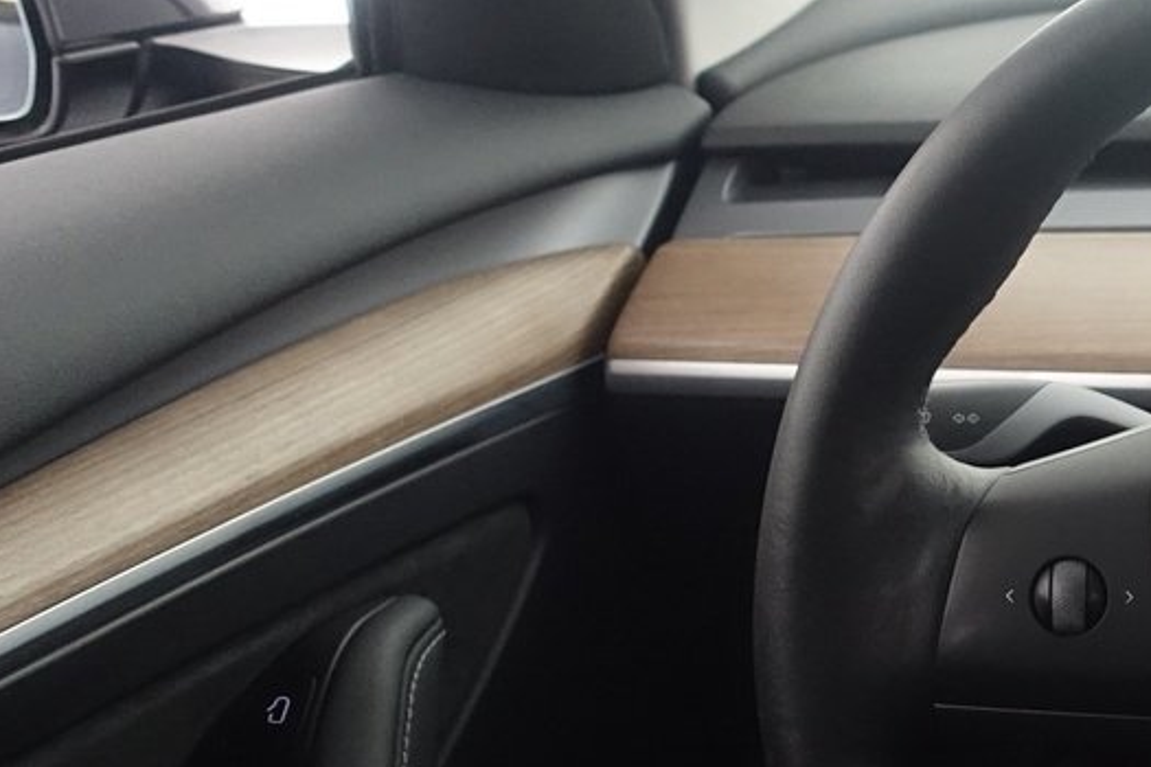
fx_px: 2366
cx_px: 1478
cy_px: 462
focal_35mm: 74
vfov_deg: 18.4
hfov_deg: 24.1
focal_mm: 8.8
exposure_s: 1/30
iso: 1000
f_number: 2.5
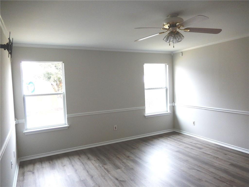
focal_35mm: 25
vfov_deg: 54.9
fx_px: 180
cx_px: 124
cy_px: 94
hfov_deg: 69.4
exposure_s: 1/30
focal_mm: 4.5
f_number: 3.4
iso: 250
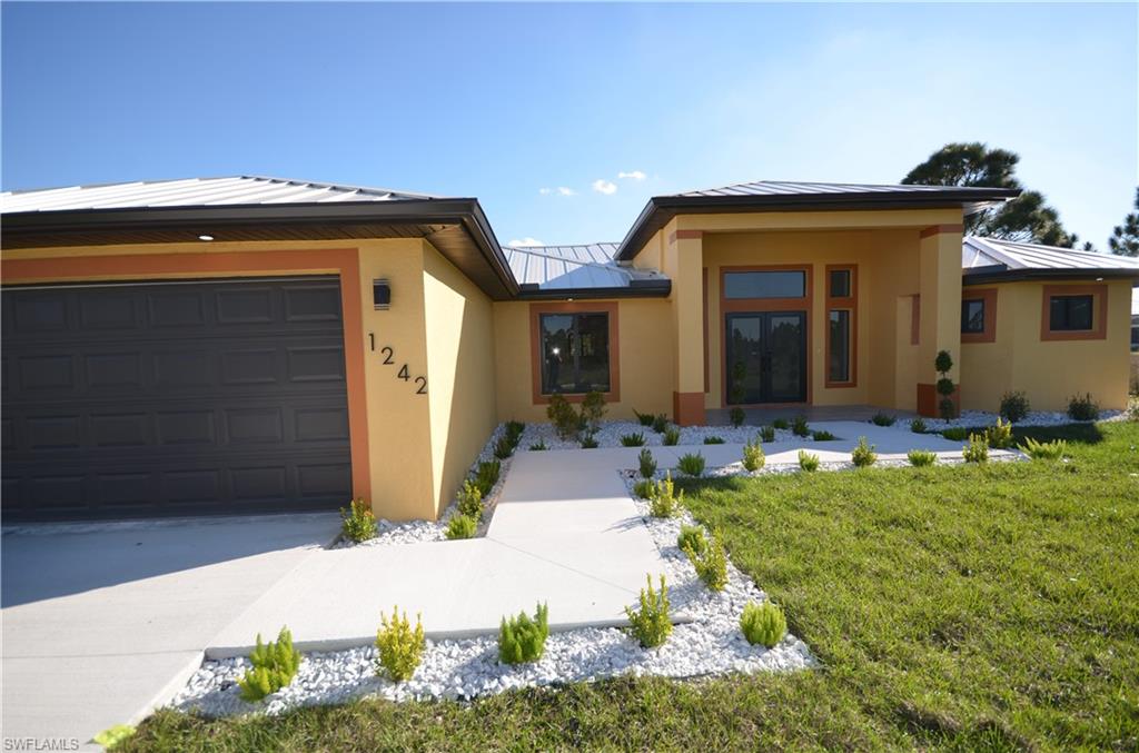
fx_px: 473
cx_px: 570
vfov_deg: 77.0
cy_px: 376
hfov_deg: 100.5
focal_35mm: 15
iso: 100
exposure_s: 1/250
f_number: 6.3
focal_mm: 10
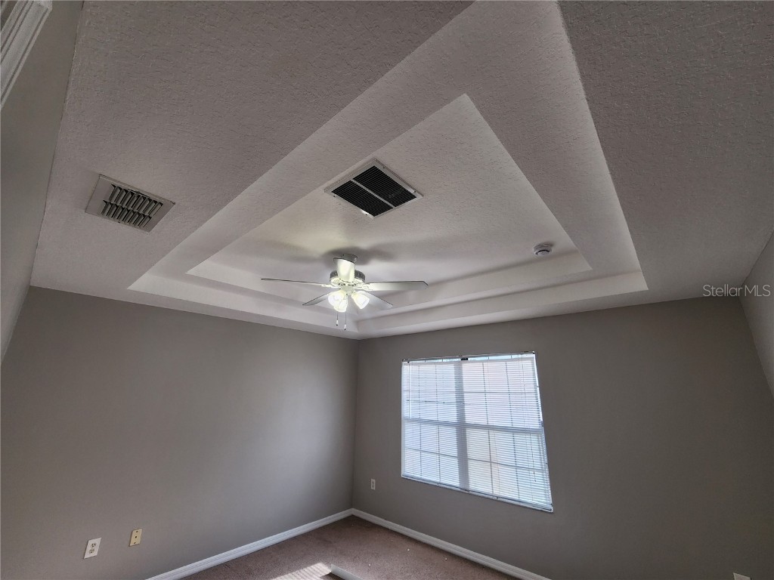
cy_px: 290
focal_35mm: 13
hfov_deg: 106.2
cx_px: 387
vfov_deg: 89.9
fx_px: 291
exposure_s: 1/120
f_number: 2.2
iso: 80
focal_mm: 2.2
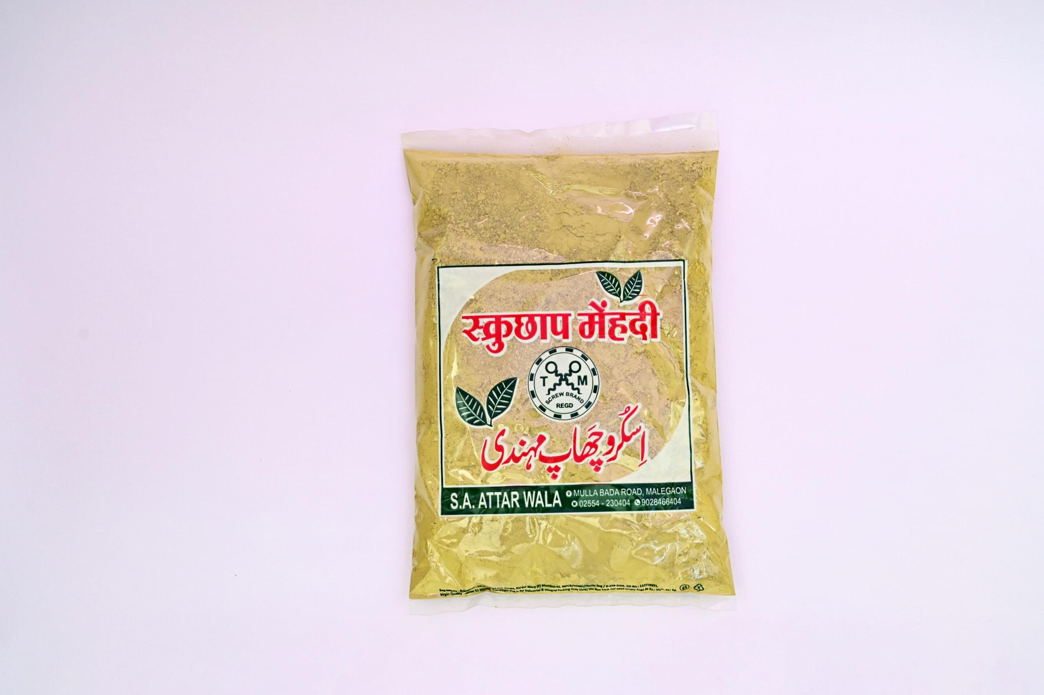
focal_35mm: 44
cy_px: 348
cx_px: 522
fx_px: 1275
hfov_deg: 44.5
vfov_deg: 30.5
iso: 1250
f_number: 6.3
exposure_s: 1/100
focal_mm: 44
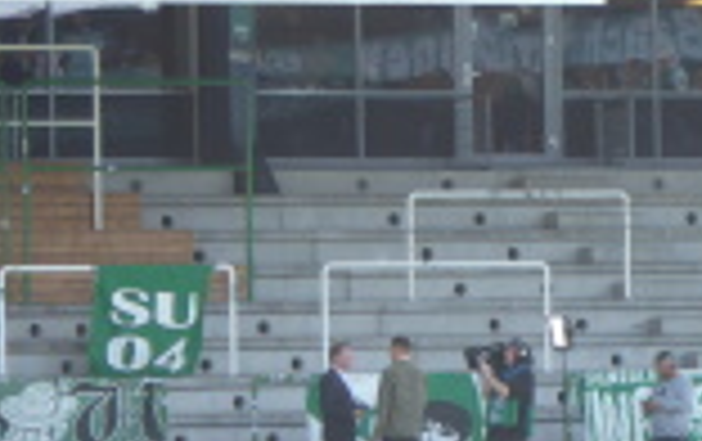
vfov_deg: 2.5
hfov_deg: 4.0
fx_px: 10078
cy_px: 162
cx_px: 486
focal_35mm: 526
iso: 125
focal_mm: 30.9
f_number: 5.6
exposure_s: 1/80
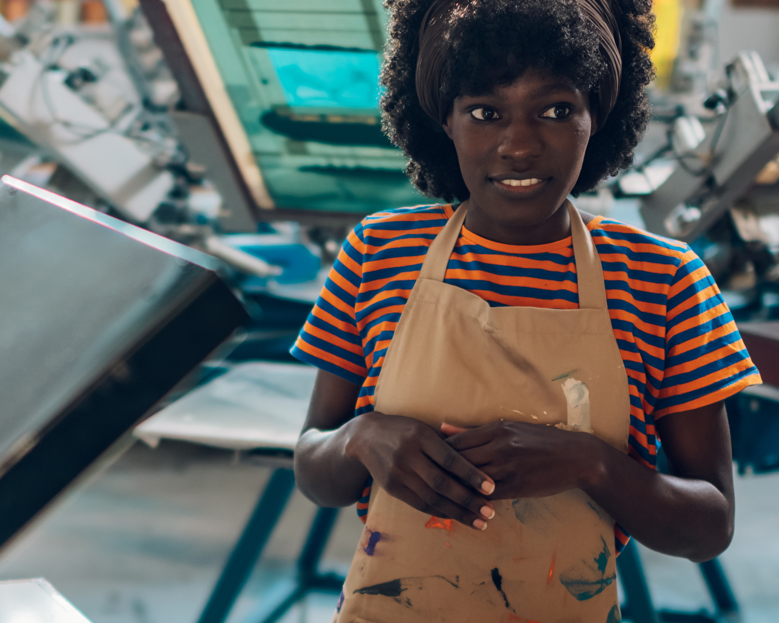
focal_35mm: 103
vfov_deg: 14.8
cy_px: 557
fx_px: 2375
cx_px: 203
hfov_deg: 18.5
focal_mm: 35
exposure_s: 1/200
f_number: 1.4
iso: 200
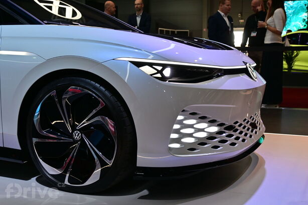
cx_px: 154
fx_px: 404
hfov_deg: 41.7
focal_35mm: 47
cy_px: 102
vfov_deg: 28.5
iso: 640
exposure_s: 1/320
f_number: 5
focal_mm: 31.5
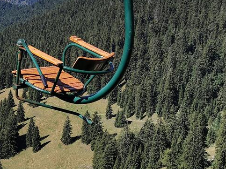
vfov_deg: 18.0
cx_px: -10
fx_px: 529
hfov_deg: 22.9
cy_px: 18
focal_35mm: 81
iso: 50
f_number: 1.8
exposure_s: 1/3067
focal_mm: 5.58
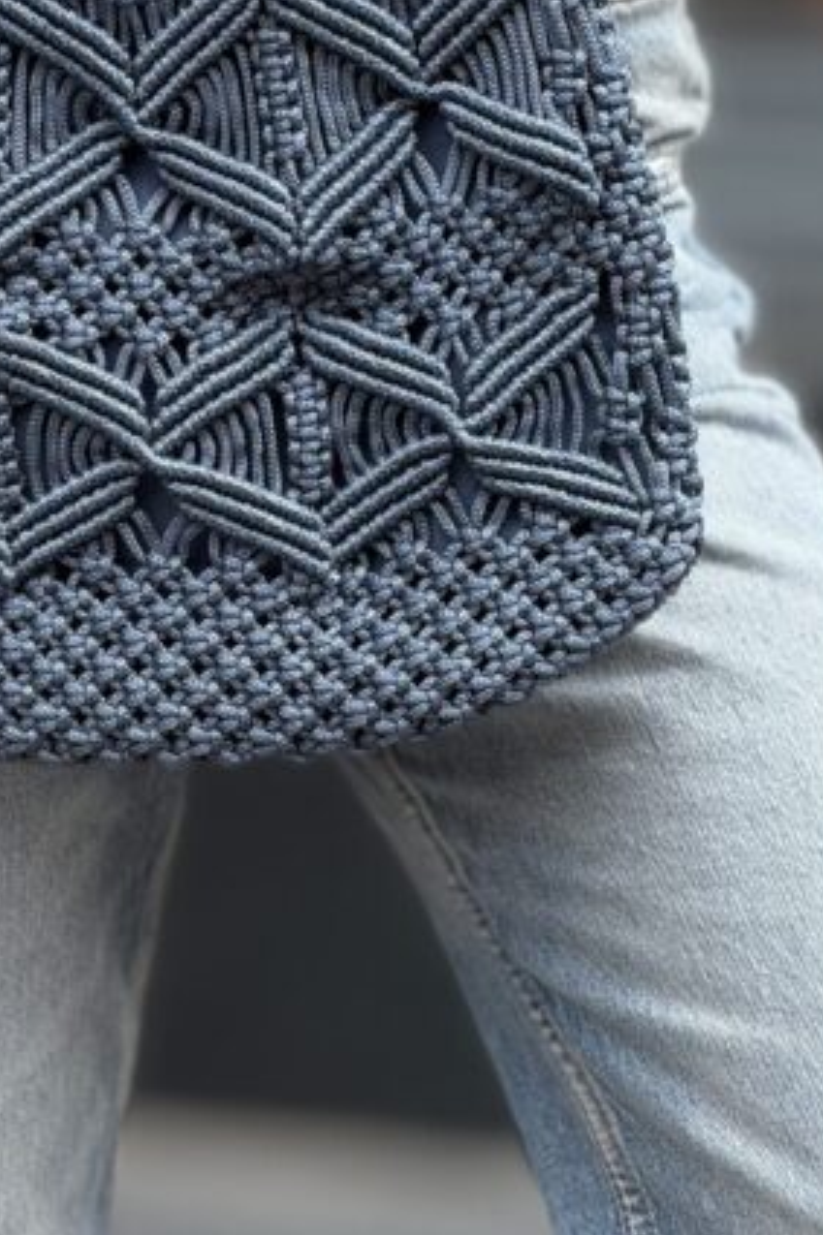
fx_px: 8064
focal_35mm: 235
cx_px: 154
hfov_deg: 5.8
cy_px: 448
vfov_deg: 8.8
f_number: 2.8
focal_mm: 15.66
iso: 50
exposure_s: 1/363
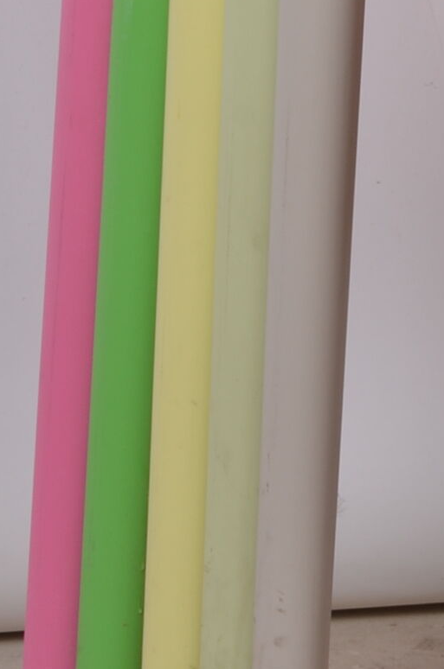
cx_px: 931
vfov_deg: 5.8
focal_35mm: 358
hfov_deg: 3.8
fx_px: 6649
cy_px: 2
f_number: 14
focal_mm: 50
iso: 100
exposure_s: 1/125
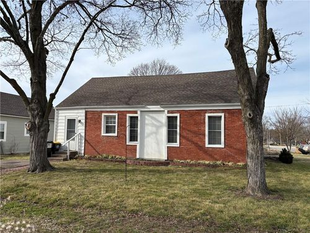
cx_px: 155
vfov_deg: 53.1
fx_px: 233
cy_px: 116
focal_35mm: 26
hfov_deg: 67.3
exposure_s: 1/3413
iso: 50
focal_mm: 5.96
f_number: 1.6
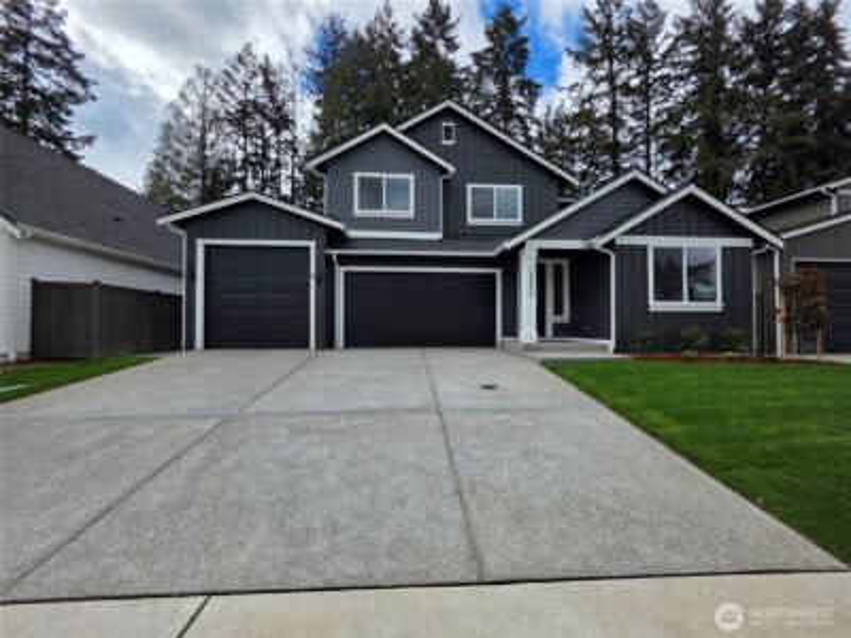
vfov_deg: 89.9
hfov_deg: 106.2
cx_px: 426
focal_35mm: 13
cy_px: 319
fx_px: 320
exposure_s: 1/2000
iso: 40
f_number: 1.9
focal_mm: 2.2
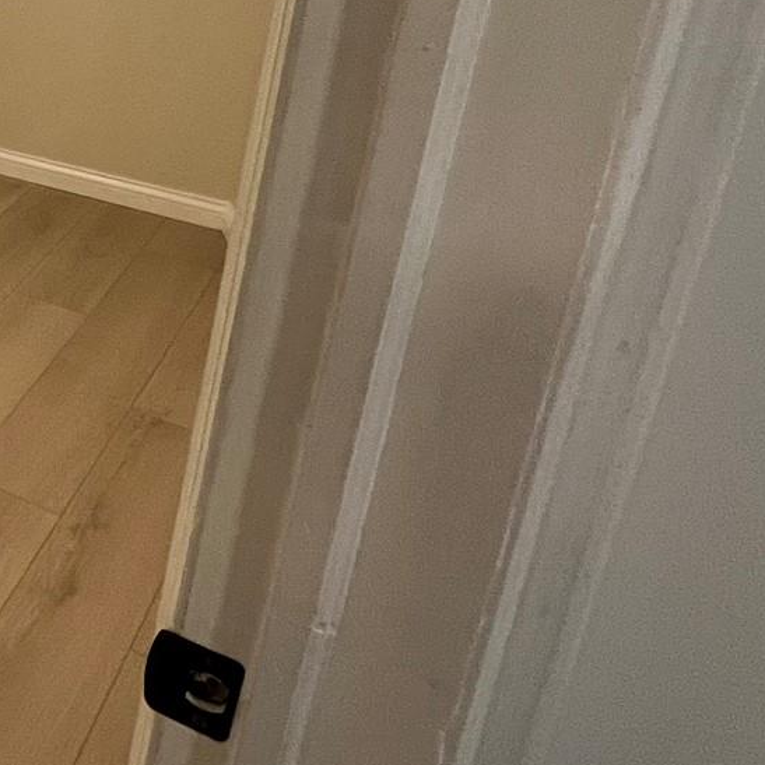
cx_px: -562
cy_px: 3
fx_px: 1075
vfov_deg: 35.5
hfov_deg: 23.4
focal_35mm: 43
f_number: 1.8
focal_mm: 1.57
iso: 160
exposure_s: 1/60
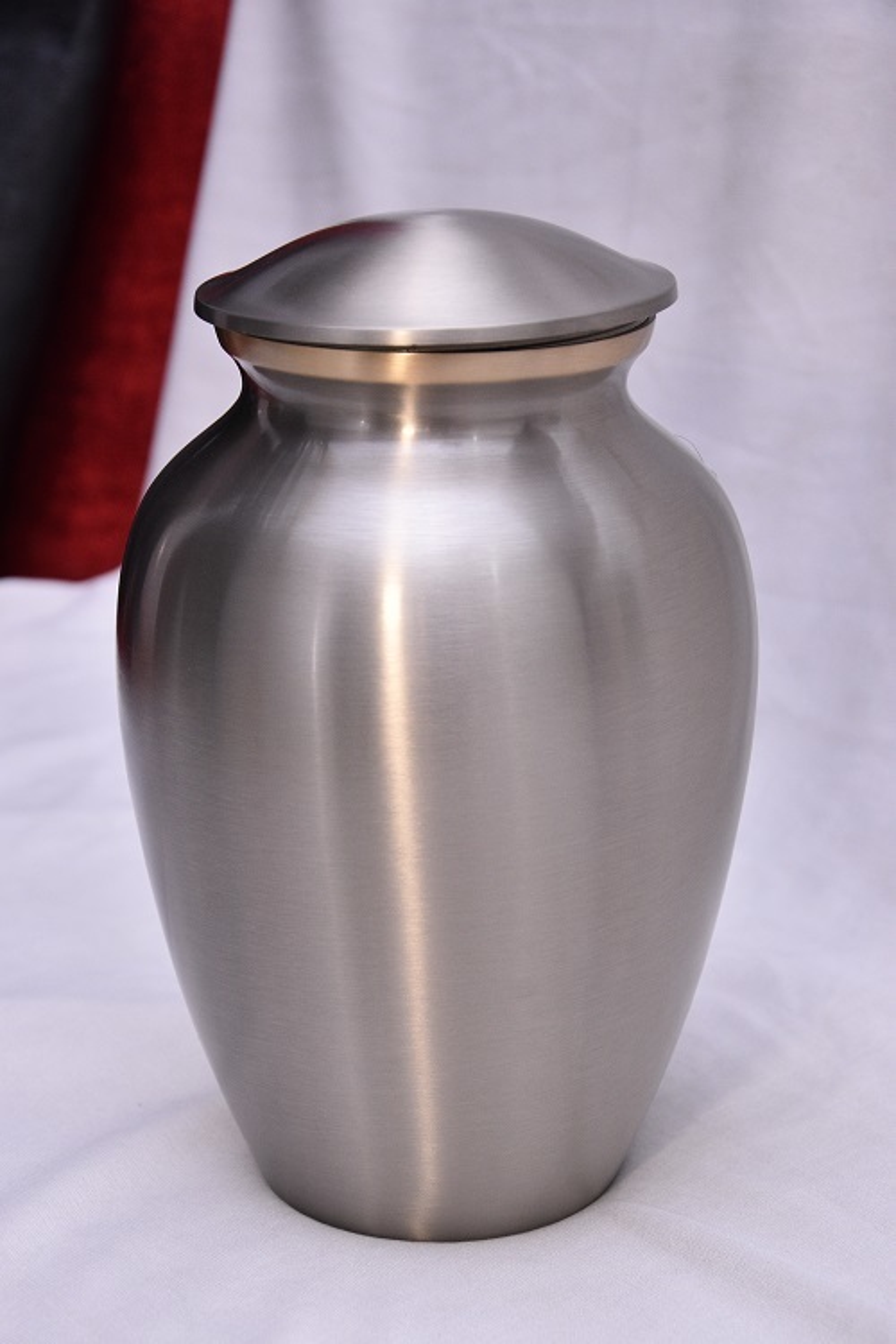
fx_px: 2912
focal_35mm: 78
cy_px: 672
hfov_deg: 17.5
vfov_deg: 26.0
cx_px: 448
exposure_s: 1/125
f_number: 6.3
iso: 800
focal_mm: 52
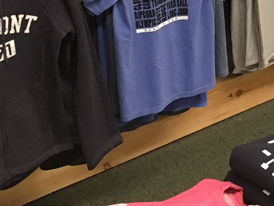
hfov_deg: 16.4
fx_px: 887
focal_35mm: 112
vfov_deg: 12.3
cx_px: 374
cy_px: -145
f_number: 2.2
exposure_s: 1/30
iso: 125
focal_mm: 4.15
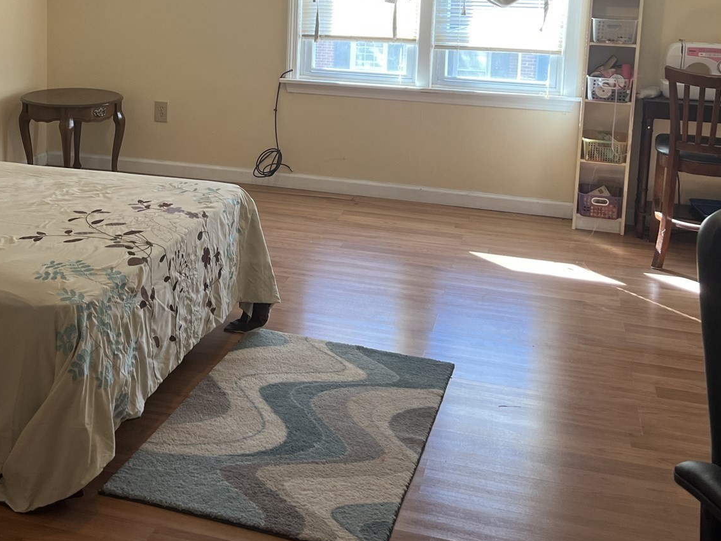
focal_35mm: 47
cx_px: 237
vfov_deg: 29.8
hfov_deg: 39.9
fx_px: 979
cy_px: 69
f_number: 1.5
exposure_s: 1/60
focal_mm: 5.7
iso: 80
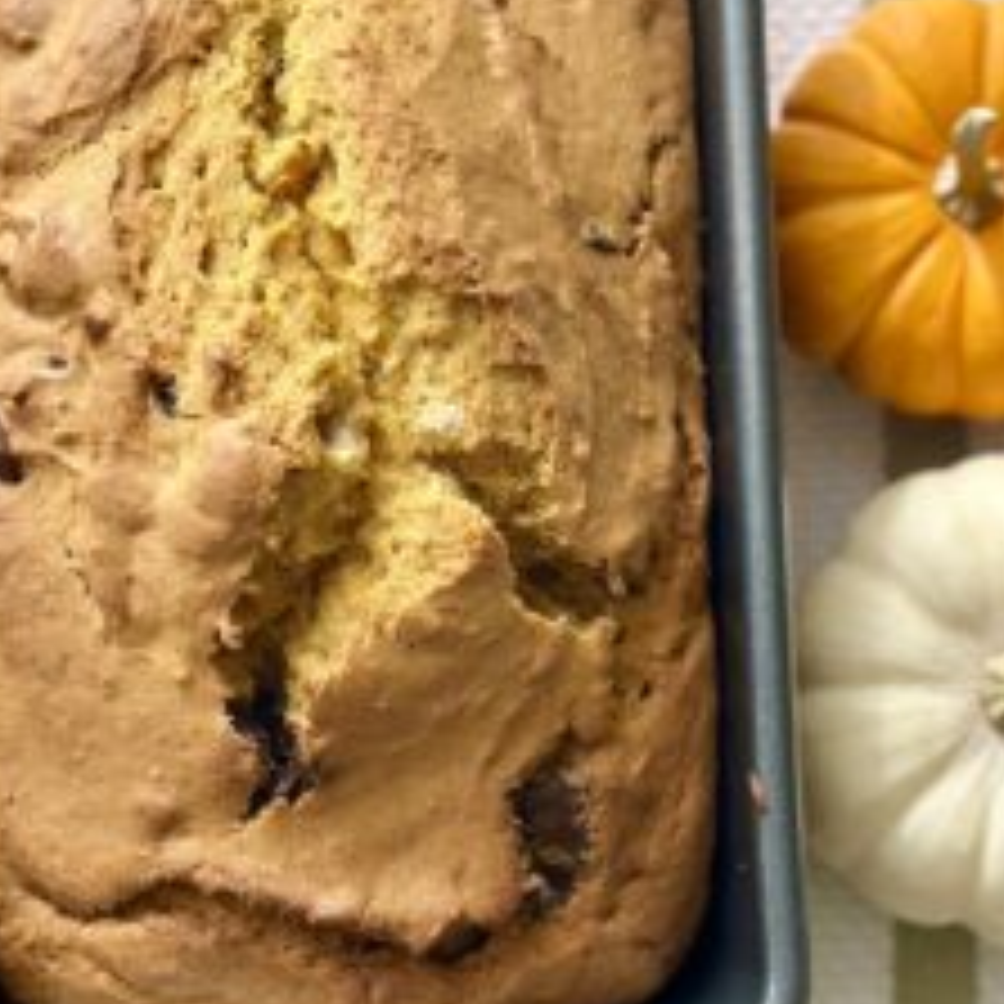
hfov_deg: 18.3
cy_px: 441
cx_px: 443
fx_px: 3117
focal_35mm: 95
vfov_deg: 18.3
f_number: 1.78
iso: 80
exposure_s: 1/312
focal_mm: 6.86
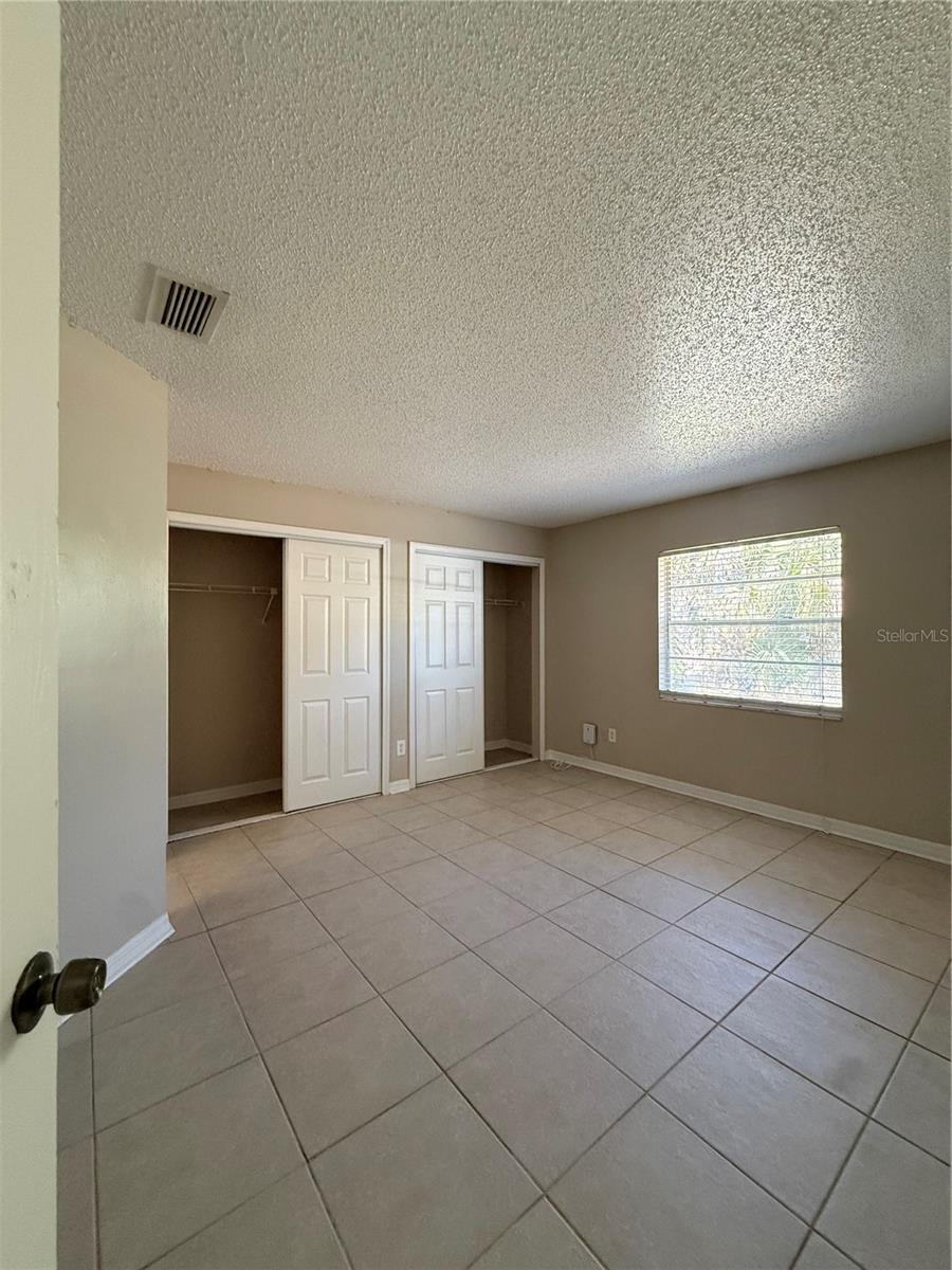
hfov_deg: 85.7
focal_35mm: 14
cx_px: 476
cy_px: 635
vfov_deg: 102.1
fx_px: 513
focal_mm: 2.22
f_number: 2.2
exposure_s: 1/120
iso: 500
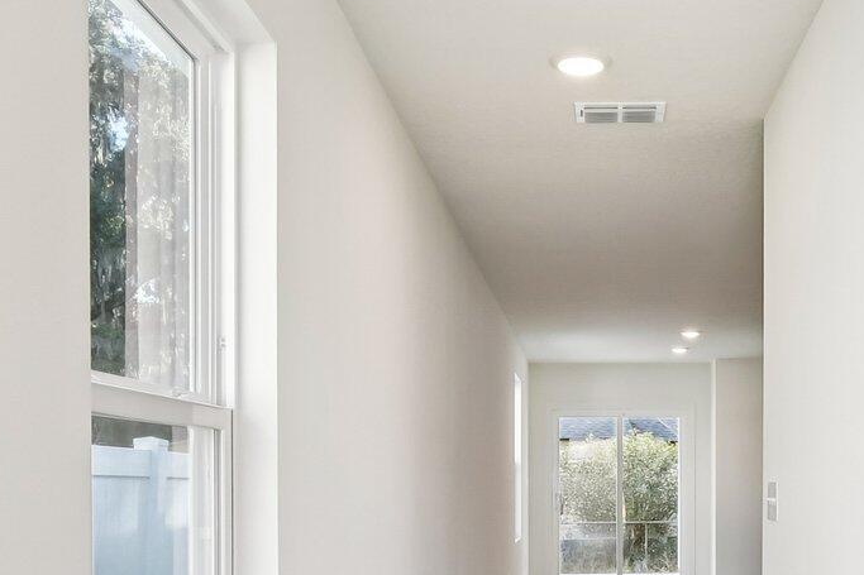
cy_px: 478
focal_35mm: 45
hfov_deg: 42.9
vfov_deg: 29.0
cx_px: 587
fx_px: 1080
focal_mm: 10
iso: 400
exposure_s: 1/50
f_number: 8
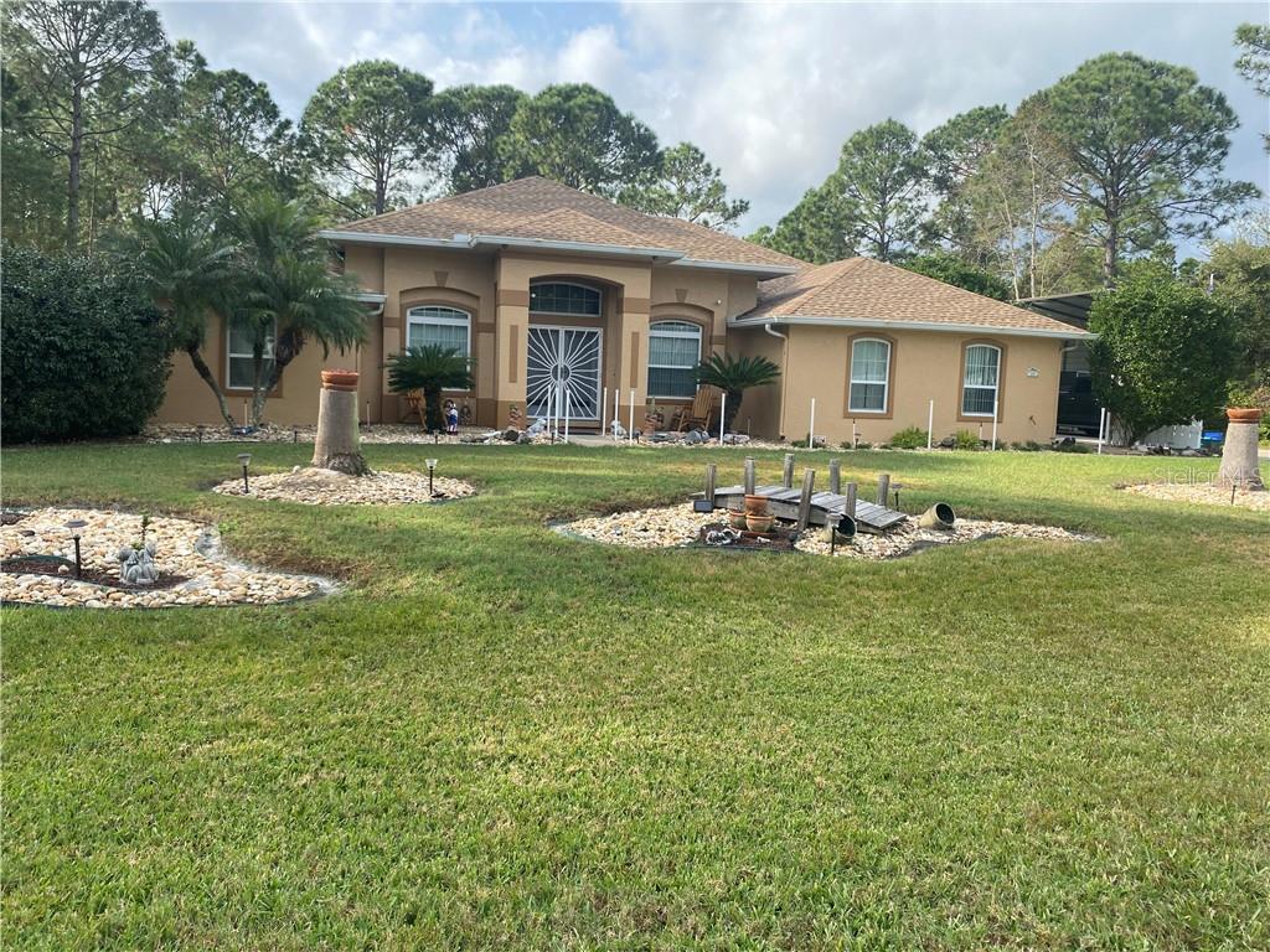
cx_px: 635
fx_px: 954
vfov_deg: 53.1
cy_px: 476
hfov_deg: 67.3
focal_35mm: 26
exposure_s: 1/898
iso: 32
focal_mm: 4.25
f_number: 1.8
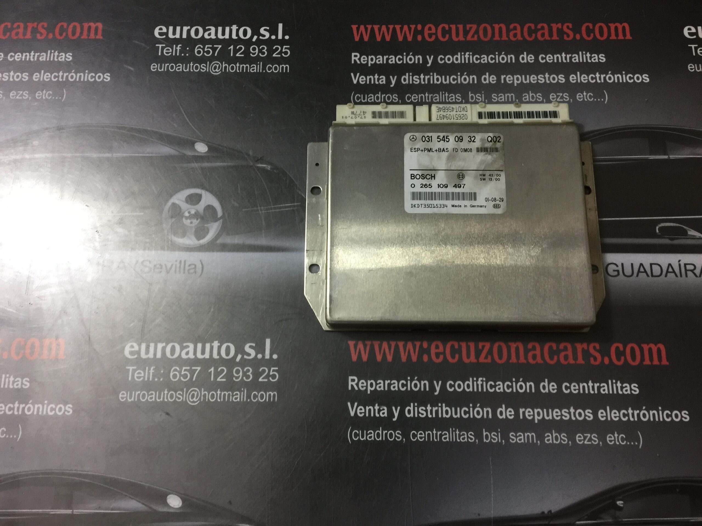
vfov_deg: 48.2
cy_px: 263
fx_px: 588
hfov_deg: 61.7
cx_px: 351
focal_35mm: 29
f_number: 2.2
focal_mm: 4.15
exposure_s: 1/17
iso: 80
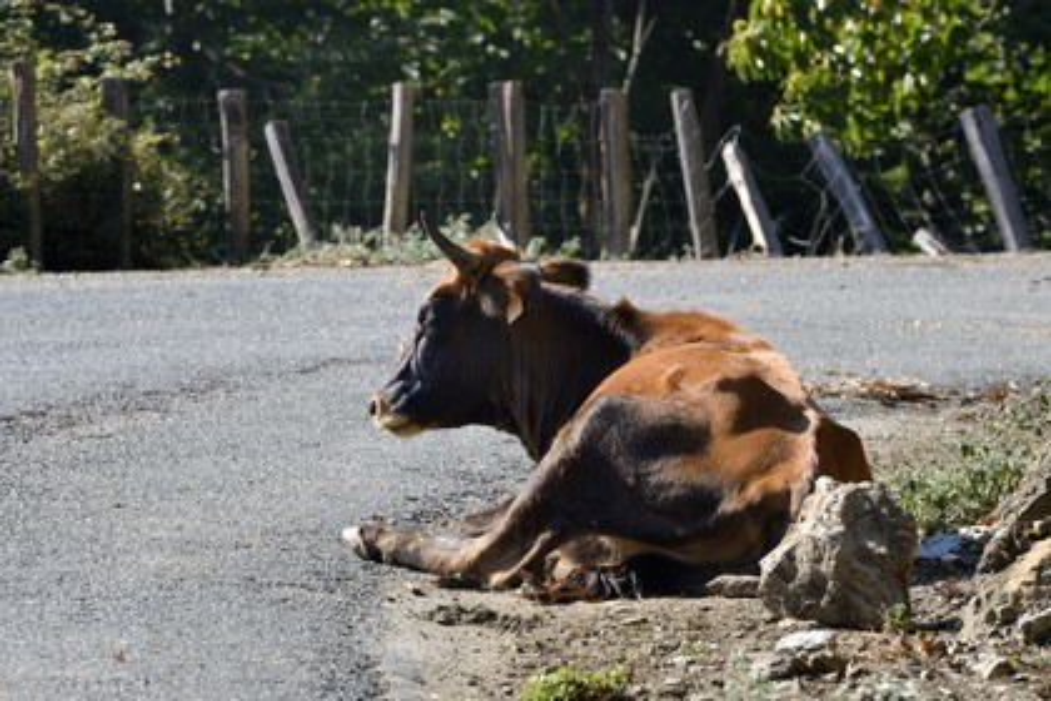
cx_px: 526
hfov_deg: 11.4
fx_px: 5255
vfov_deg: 7.6
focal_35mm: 180
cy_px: 350
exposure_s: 1/200
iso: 200
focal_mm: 180
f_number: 10
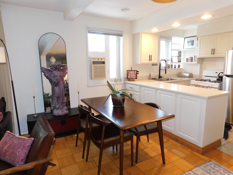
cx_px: 116
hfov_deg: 73.9
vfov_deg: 58.9
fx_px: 155
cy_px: 88
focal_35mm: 23
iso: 200
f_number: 3
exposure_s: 1/30
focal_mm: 4
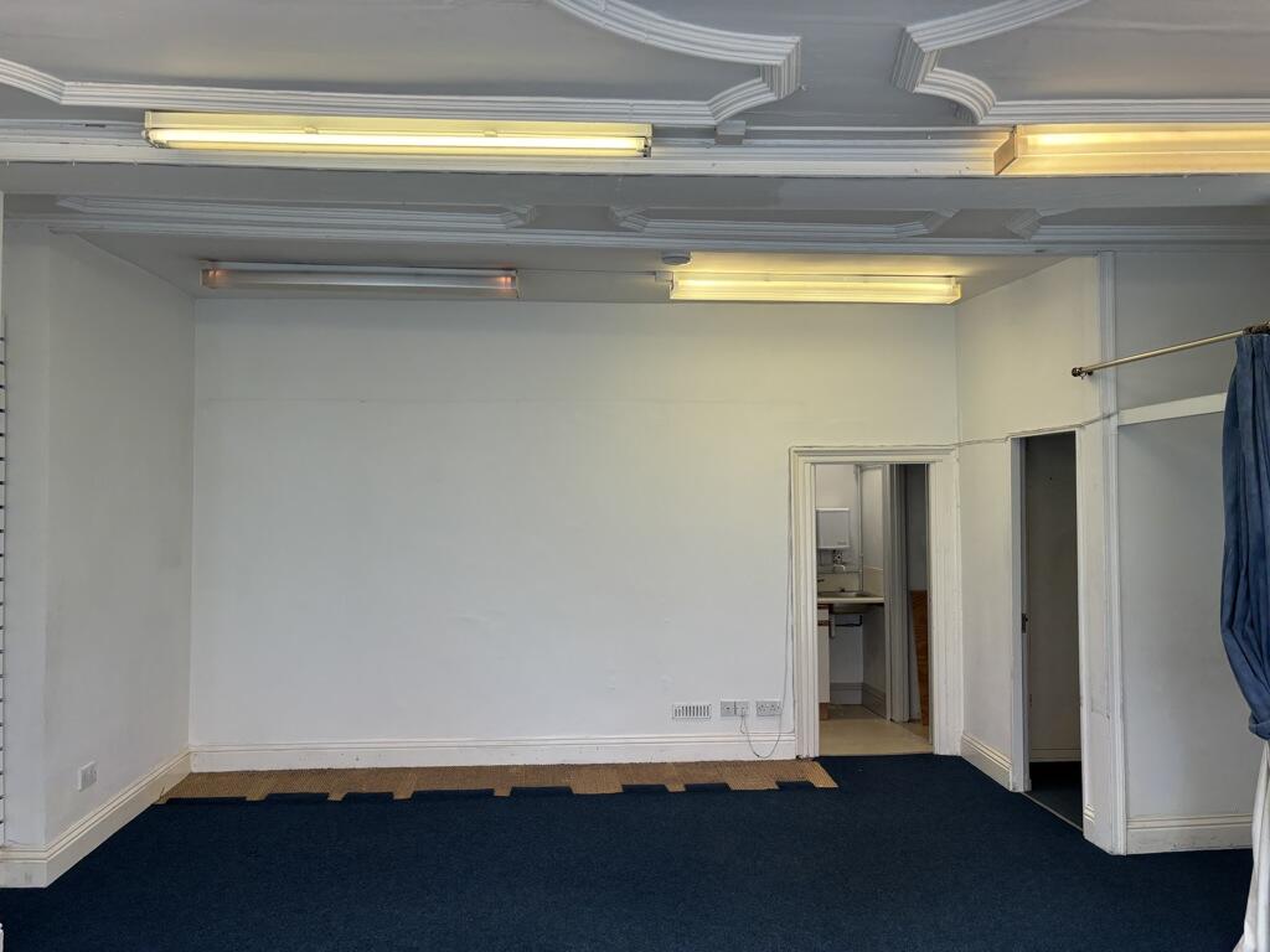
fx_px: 954
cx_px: 635
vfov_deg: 53.1
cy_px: 476
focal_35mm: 26
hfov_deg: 67.3
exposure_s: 1/100
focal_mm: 5.96
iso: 64
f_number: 1.6
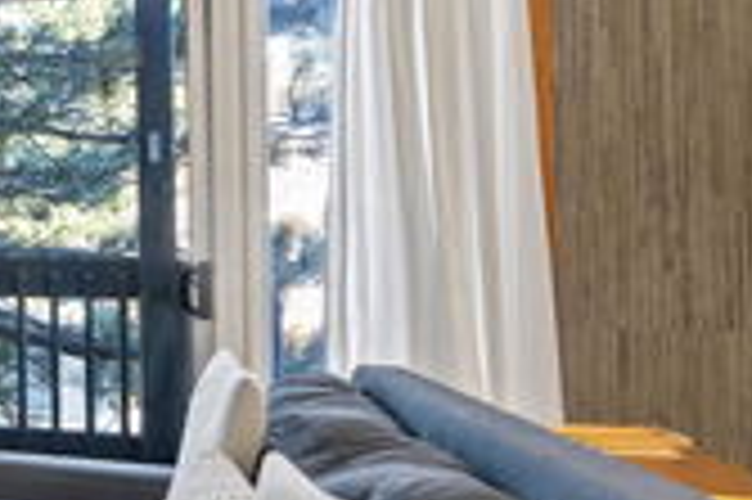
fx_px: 1023
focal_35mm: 49
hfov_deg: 27.9
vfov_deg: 27.3
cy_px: 331
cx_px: -365
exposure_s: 5
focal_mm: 16
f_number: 8
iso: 400
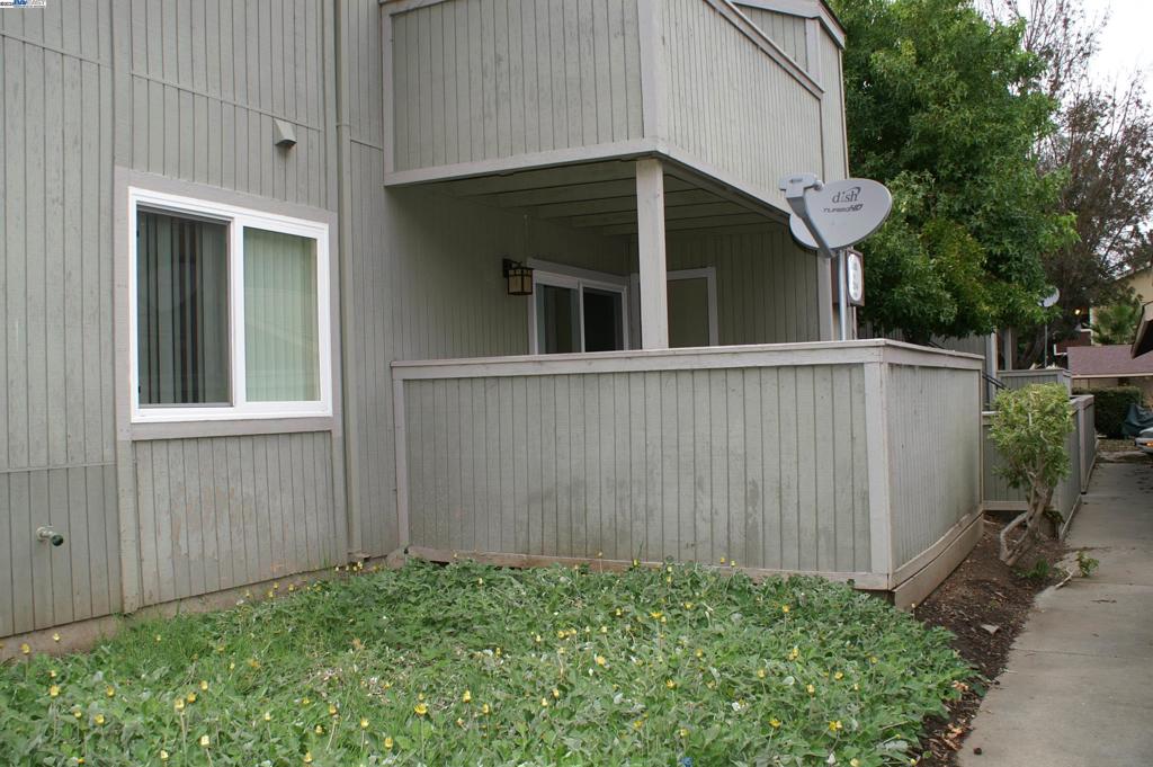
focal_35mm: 30
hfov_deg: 62.0
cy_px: 384
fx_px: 960
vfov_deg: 43.5
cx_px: 576
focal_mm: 20
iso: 100
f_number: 4
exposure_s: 1/60
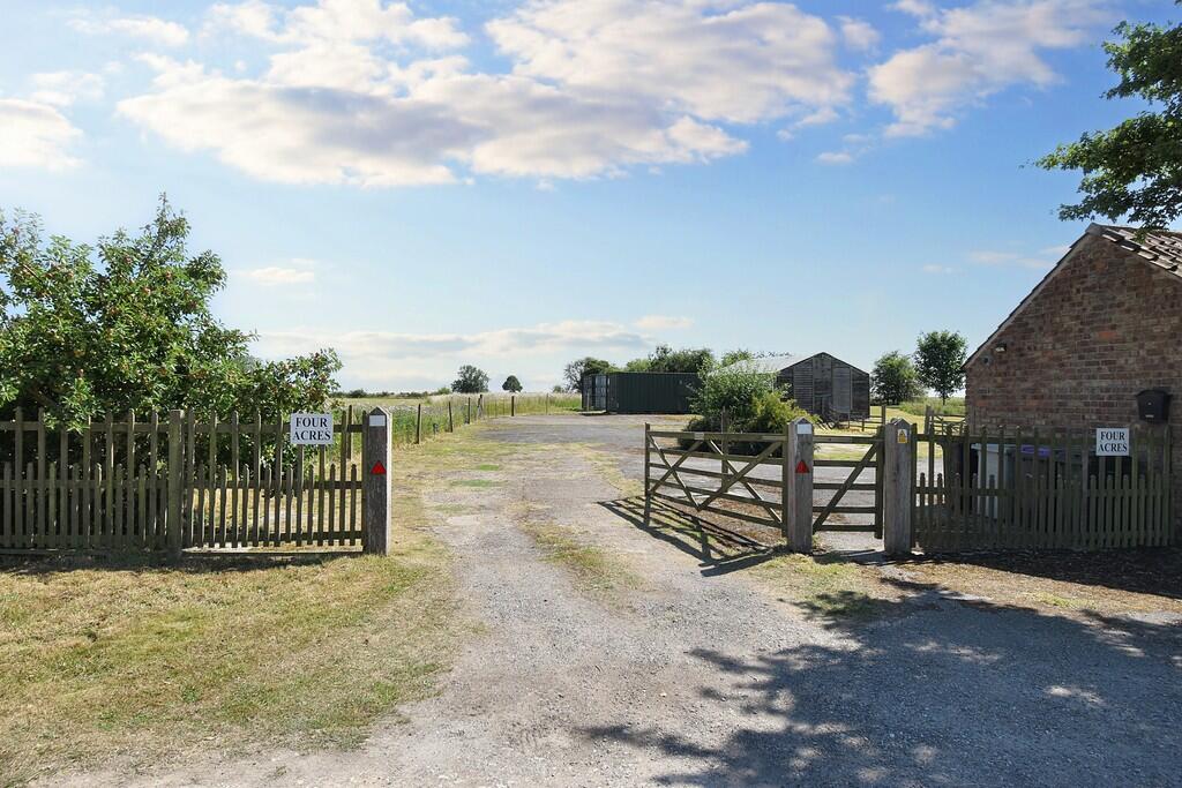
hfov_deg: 81.2
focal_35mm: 21
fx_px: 690
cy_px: 394
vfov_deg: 59.5
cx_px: 591
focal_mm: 14
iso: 100
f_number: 8
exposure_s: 1/250
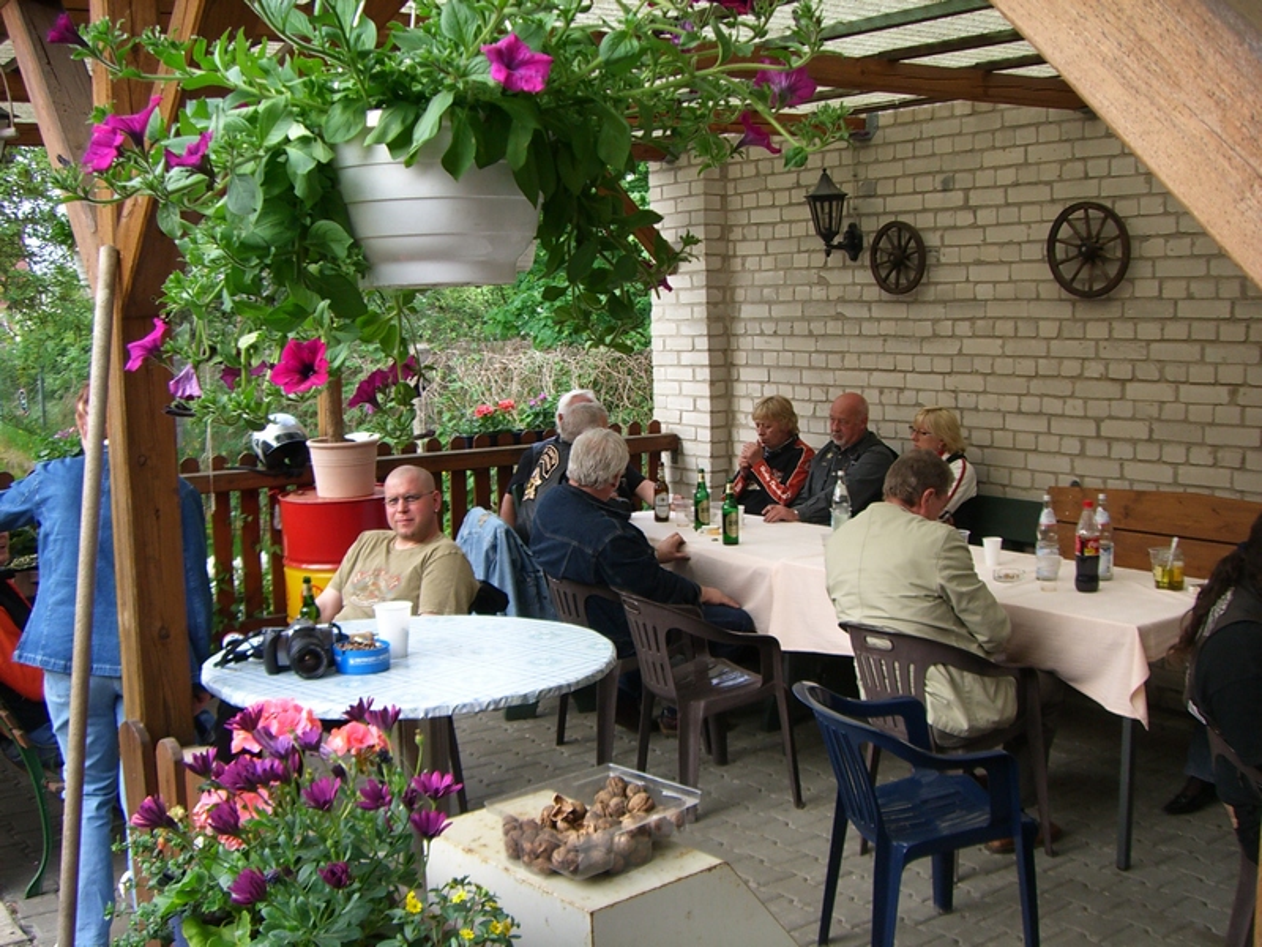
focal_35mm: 38
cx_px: 631
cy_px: 474
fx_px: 1385
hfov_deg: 49.0
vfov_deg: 37.7
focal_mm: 6.2
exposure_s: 1/125
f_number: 2.7
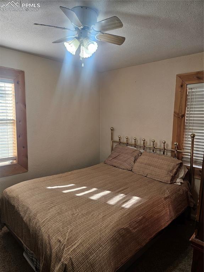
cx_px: 102
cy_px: 136
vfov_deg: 74.0
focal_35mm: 23
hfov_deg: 58.8
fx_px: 181
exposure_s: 1/120
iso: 125
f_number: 1.8
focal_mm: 5.4
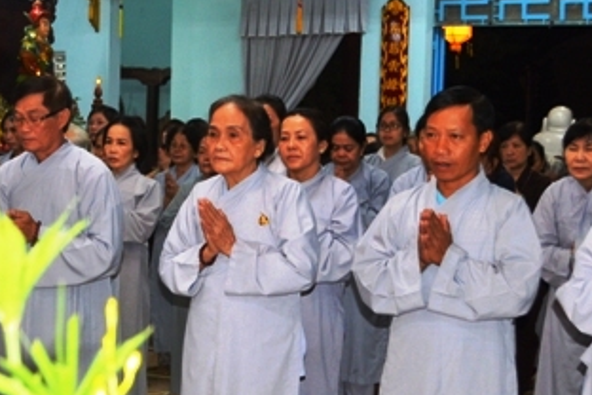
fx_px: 1315
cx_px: 142
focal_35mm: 80
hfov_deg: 25.0
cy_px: 234
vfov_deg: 17.1
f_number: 4.2
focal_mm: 26
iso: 720
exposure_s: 1/60
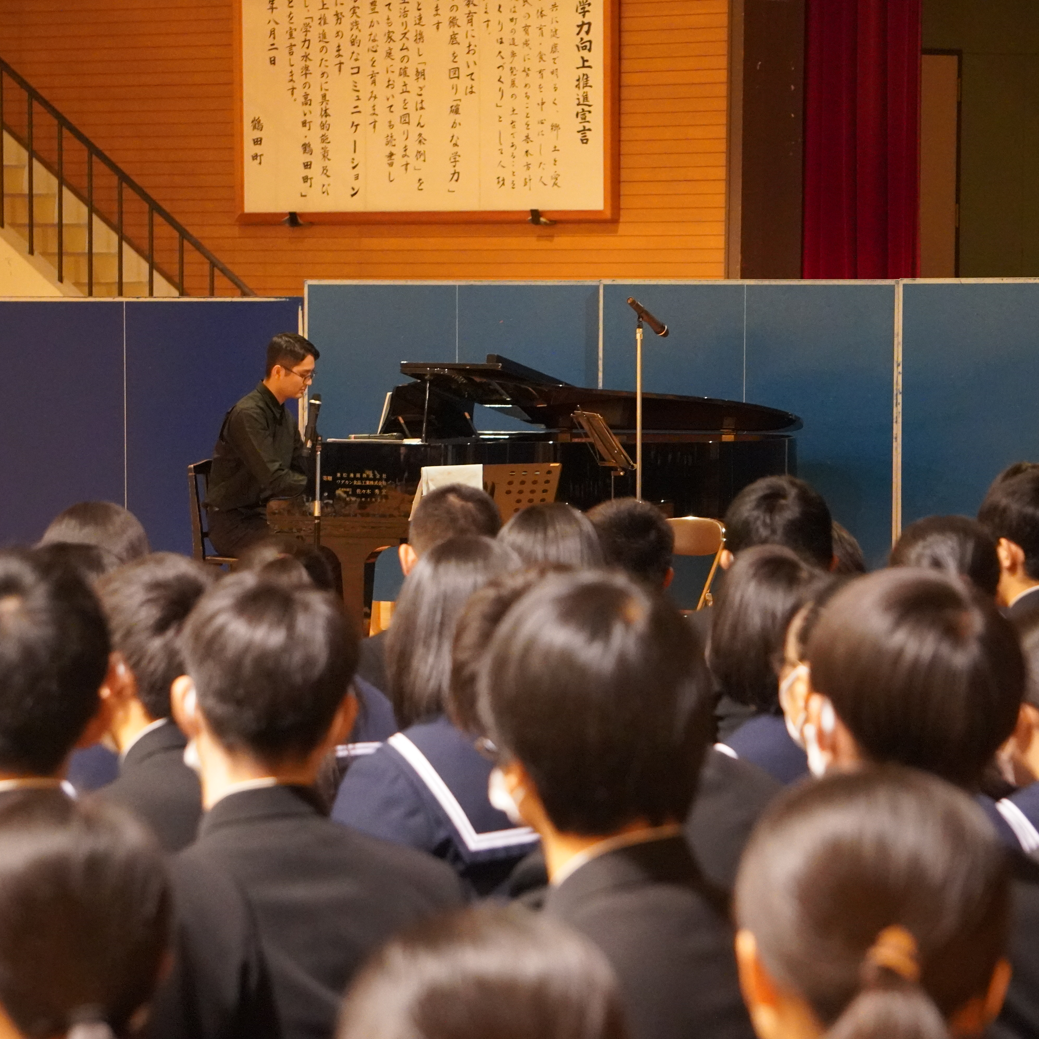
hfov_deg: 11.3
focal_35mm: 154
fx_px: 5230
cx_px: 456
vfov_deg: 11.3
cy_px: 516
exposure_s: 1/20
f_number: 5
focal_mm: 80
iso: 6400
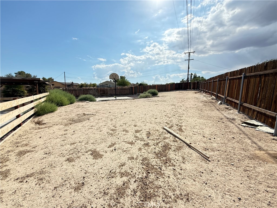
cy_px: 104
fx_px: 112
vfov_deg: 85.7
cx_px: 138
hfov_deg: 102.1
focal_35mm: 14
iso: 64
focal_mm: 2.22
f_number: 2.2
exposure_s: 1/1745
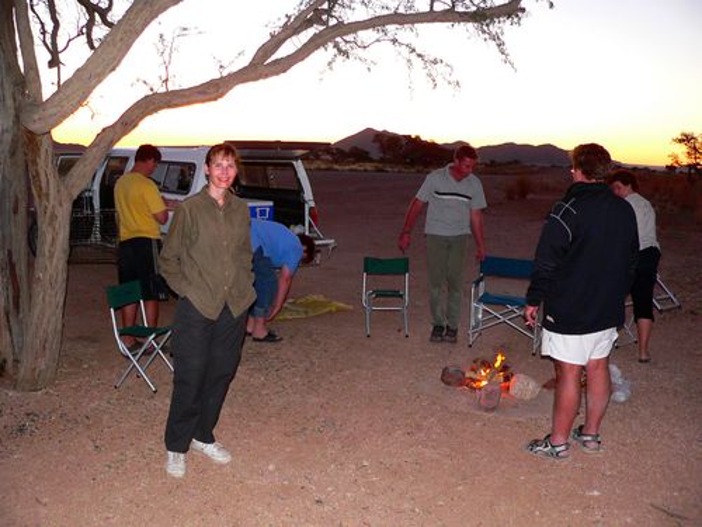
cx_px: 351
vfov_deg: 39.7
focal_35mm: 36
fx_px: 730
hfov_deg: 51.4
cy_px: 264
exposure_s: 1/60
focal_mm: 6
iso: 300
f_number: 2.8
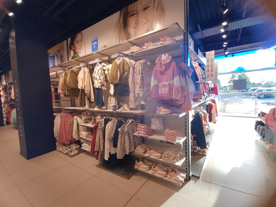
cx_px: 138
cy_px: 104
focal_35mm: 16
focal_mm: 1.68
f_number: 2.2
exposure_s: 1/100
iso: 119
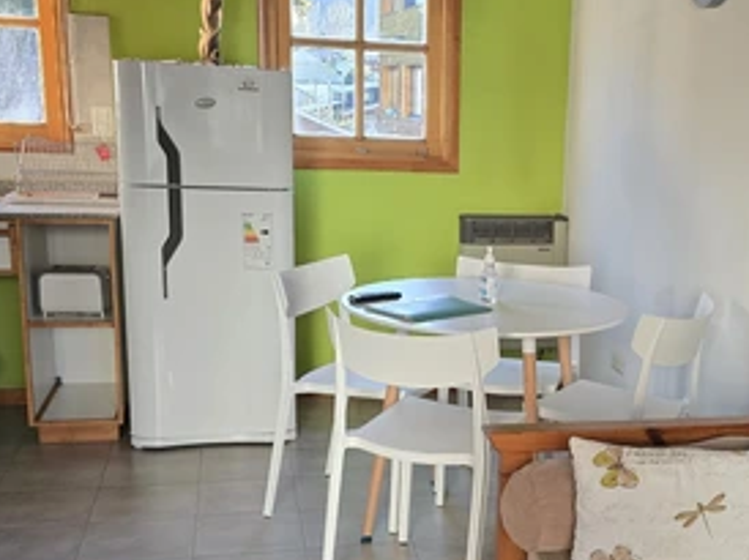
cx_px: 536
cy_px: 374
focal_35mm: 37
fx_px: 800
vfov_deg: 38.2
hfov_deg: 48.7
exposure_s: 1/180
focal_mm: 6.3
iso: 200
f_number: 1.7
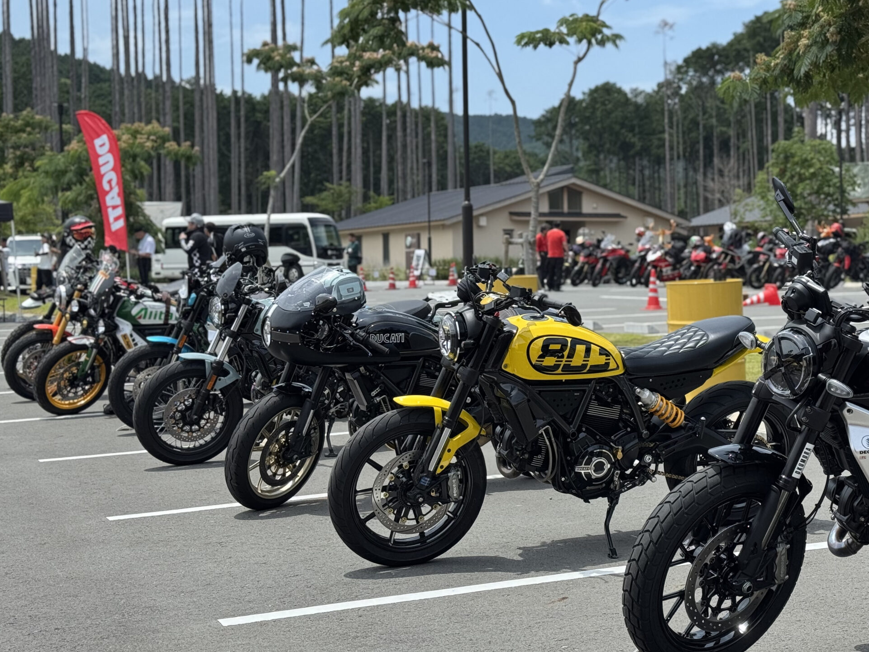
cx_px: 572
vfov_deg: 22.9
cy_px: 278
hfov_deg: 30.1
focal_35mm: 64
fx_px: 1607
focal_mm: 6.76
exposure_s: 1/2717
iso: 64
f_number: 1.78
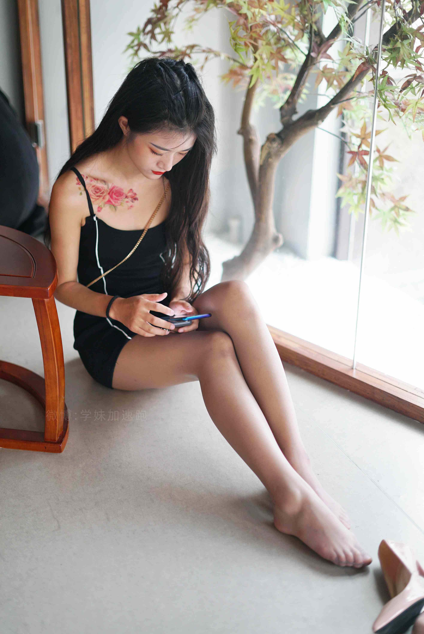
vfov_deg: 39.6
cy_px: 317
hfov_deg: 27.0
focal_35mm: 50
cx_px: 212
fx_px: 882
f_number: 1.8
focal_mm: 50
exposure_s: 1/250
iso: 200
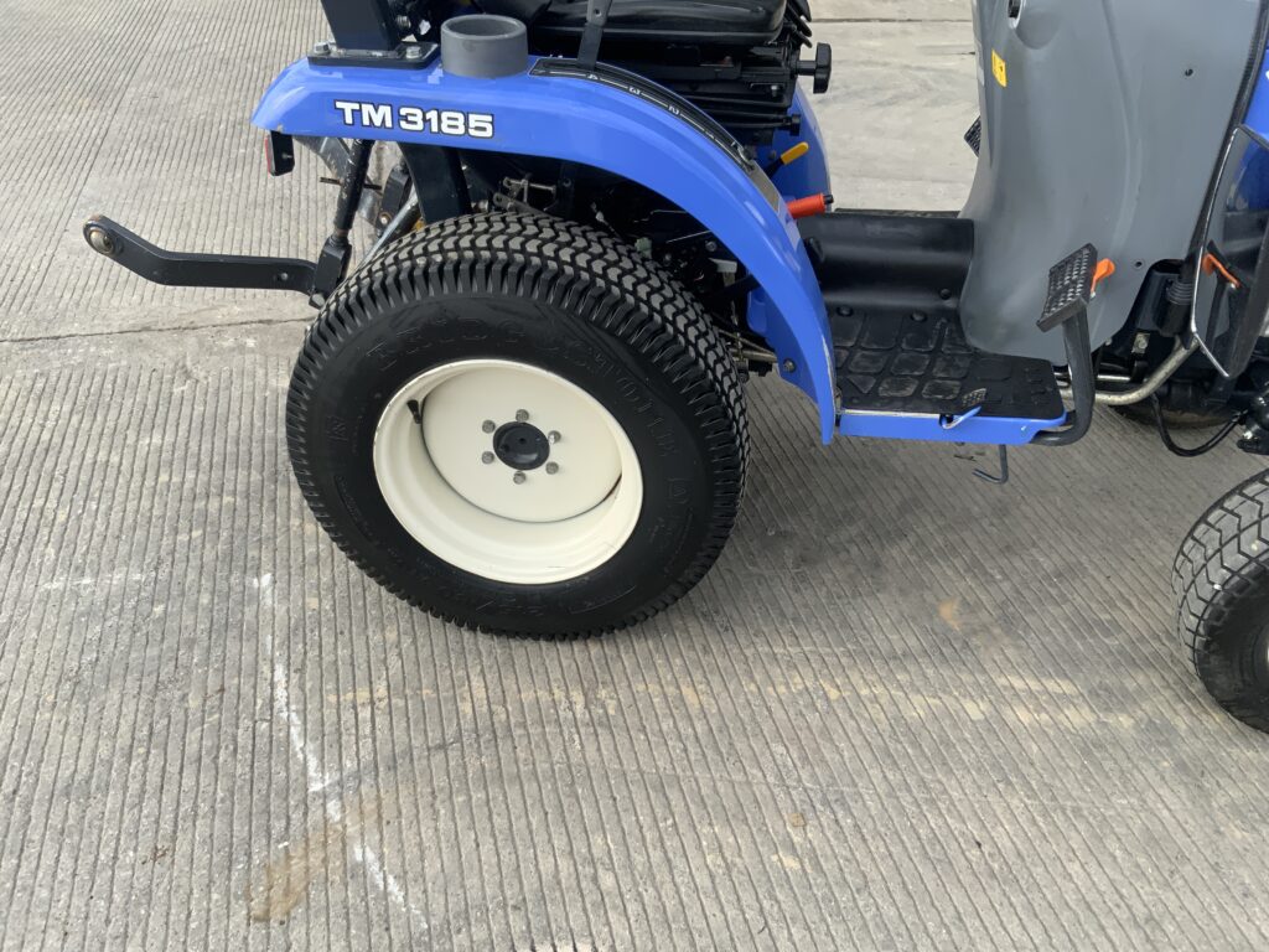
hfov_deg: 61.7
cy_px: 476
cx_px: 634
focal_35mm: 29
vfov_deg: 48.2
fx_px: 1063
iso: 16
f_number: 1.8
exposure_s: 1/409
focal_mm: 3
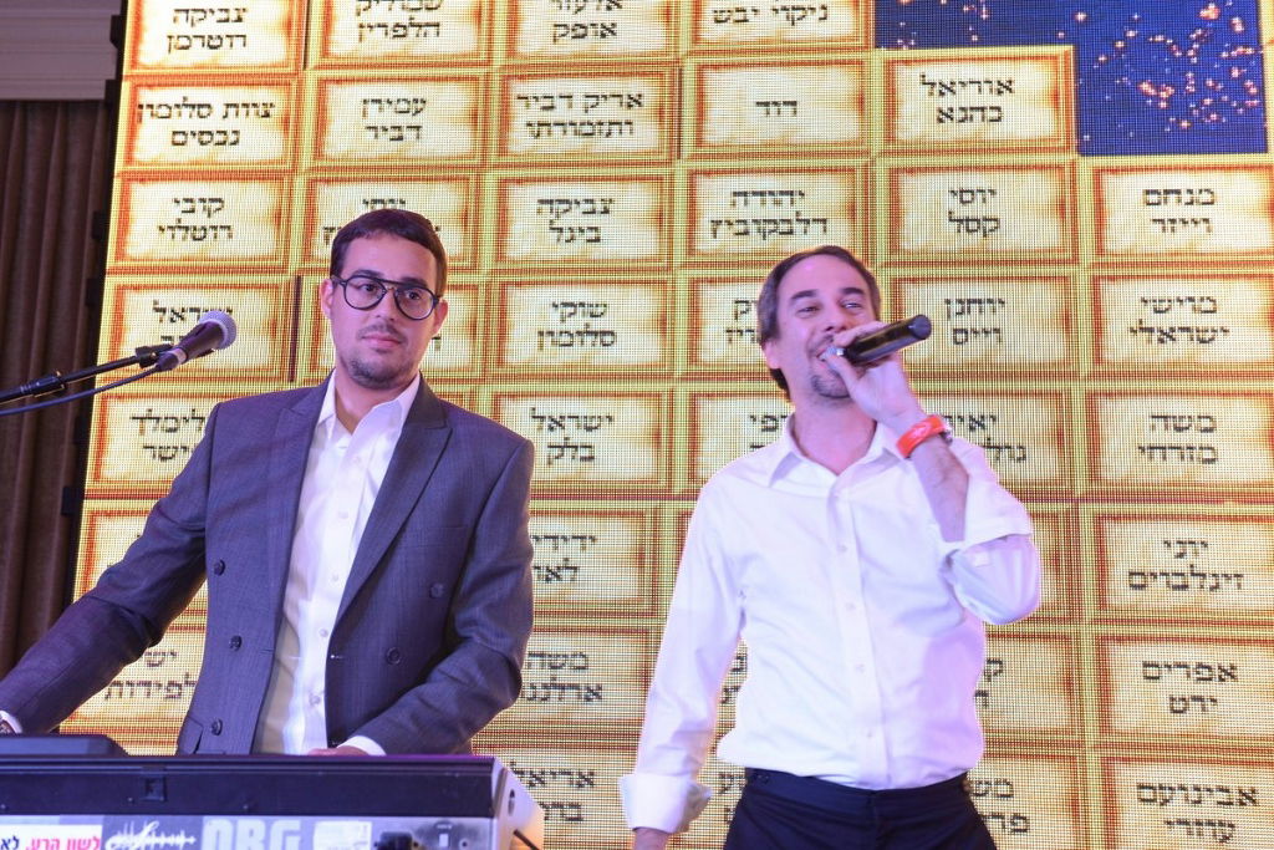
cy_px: 425
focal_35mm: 50
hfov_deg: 39.6
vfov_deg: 27.0
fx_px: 1770
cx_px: 637
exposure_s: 1/100
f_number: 5.6
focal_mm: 50
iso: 2000
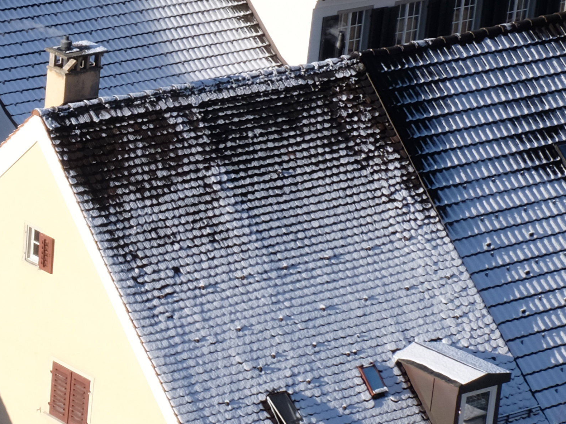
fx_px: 2681
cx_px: -290
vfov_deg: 9.0
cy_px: 300
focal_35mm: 164
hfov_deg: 11.5
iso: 400
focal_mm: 36.6
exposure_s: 1/110
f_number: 20
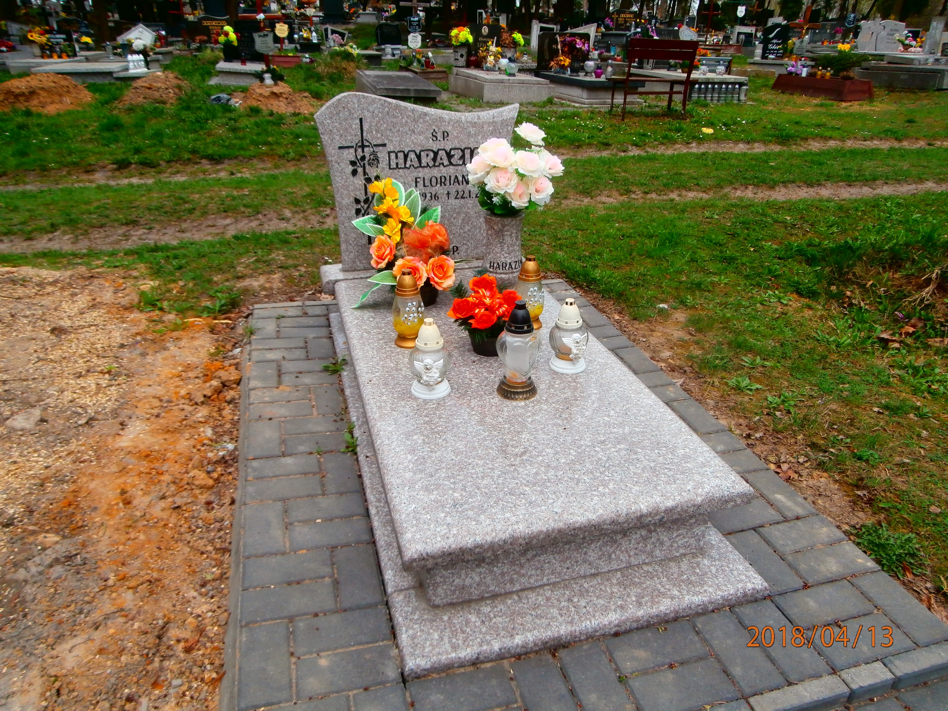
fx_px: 657
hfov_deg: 71.6
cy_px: 356
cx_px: 474
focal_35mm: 24
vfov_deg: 56.8
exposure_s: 1/400
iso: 100
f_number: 3
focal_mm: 4.2
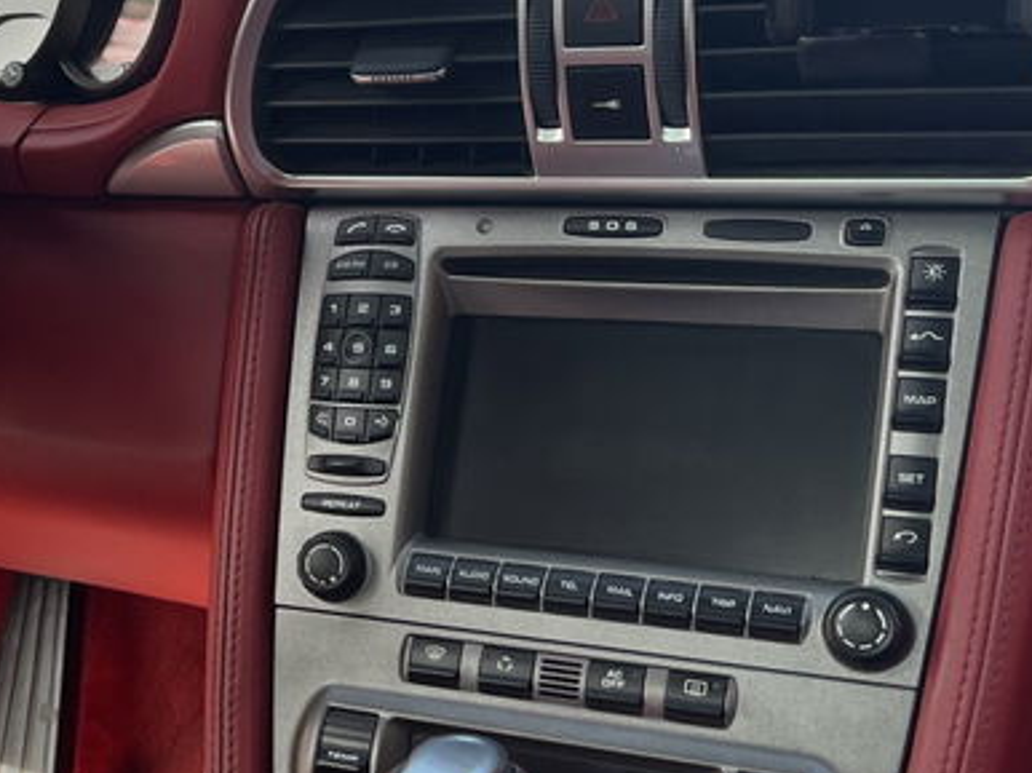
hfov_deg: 26.0
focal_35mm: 69
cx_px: -102
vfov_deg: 21.3
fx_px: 2056
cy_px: 425
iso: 50
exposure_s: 1/363
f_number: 1.6
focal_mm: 5.1
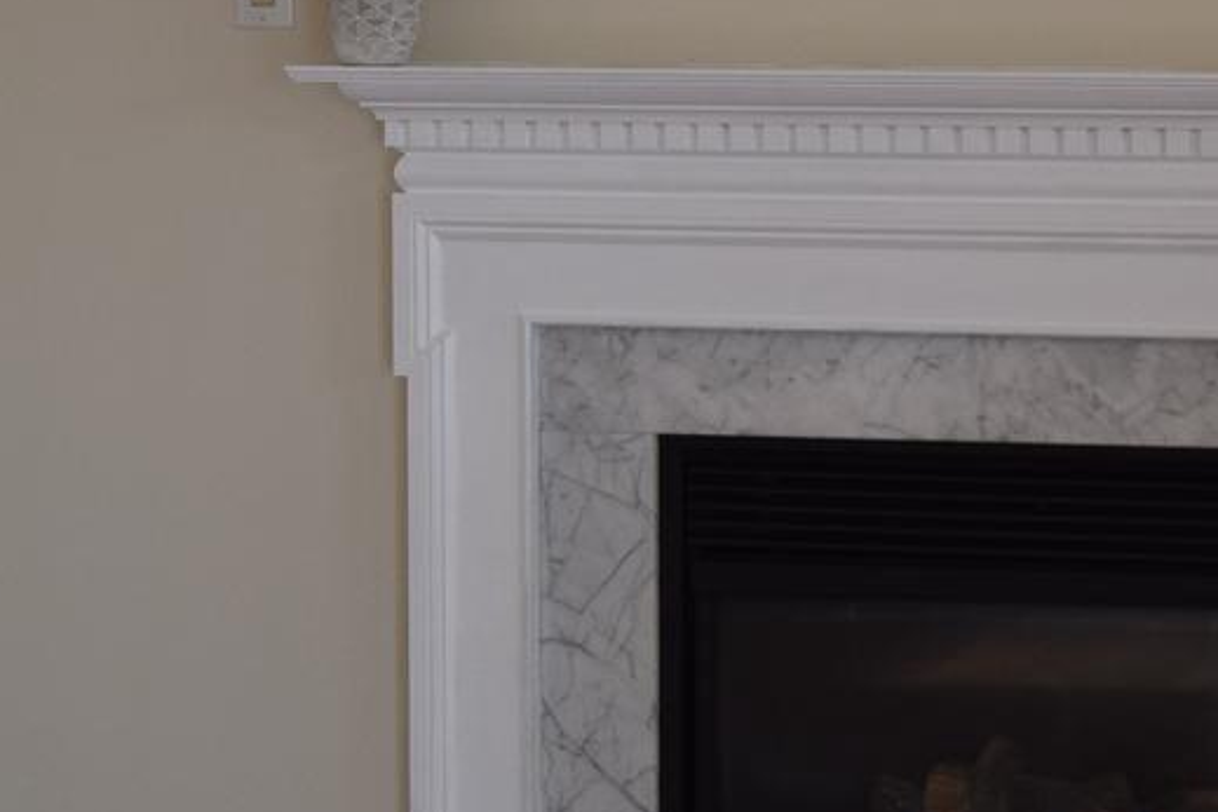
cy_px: 158
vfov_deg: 8.9
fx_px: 5210
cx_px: 901
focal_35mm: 154
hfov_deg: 13.3
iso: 400
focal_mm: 26
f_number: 4.2
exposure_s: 1/80
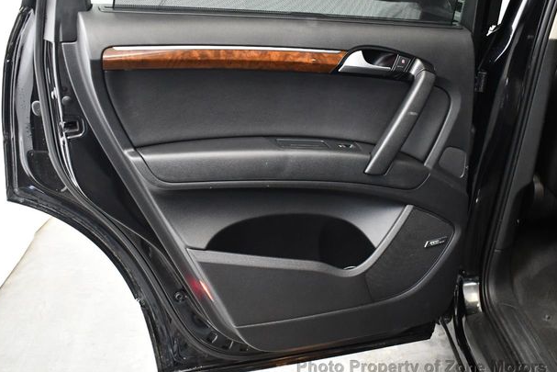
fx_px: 588
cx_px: 284
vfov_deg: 35.1
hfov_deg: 50.7
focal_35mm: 38
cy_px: 188
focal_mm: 18
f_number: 3.5
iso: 3200
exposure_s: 1/60
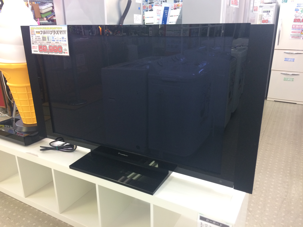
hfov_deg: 61.7
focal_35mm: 29
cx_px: 152
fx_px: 254
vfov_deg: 48.2
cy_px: 114
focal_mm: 4.15
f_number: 2.2
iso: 125
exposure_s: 1/33
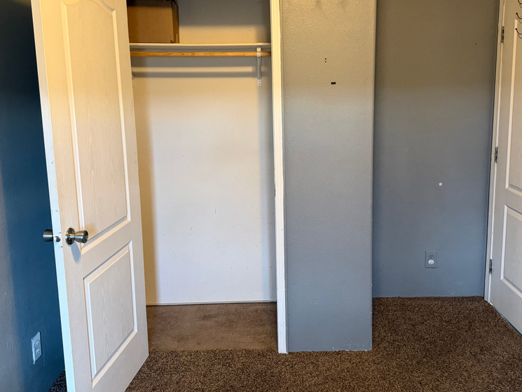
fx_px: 498
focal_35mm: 33
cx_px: 283
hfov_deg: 55.3
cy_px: 156
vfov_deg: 42.7
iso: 500
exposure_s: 1/60
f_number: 1.78
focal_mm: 6.76
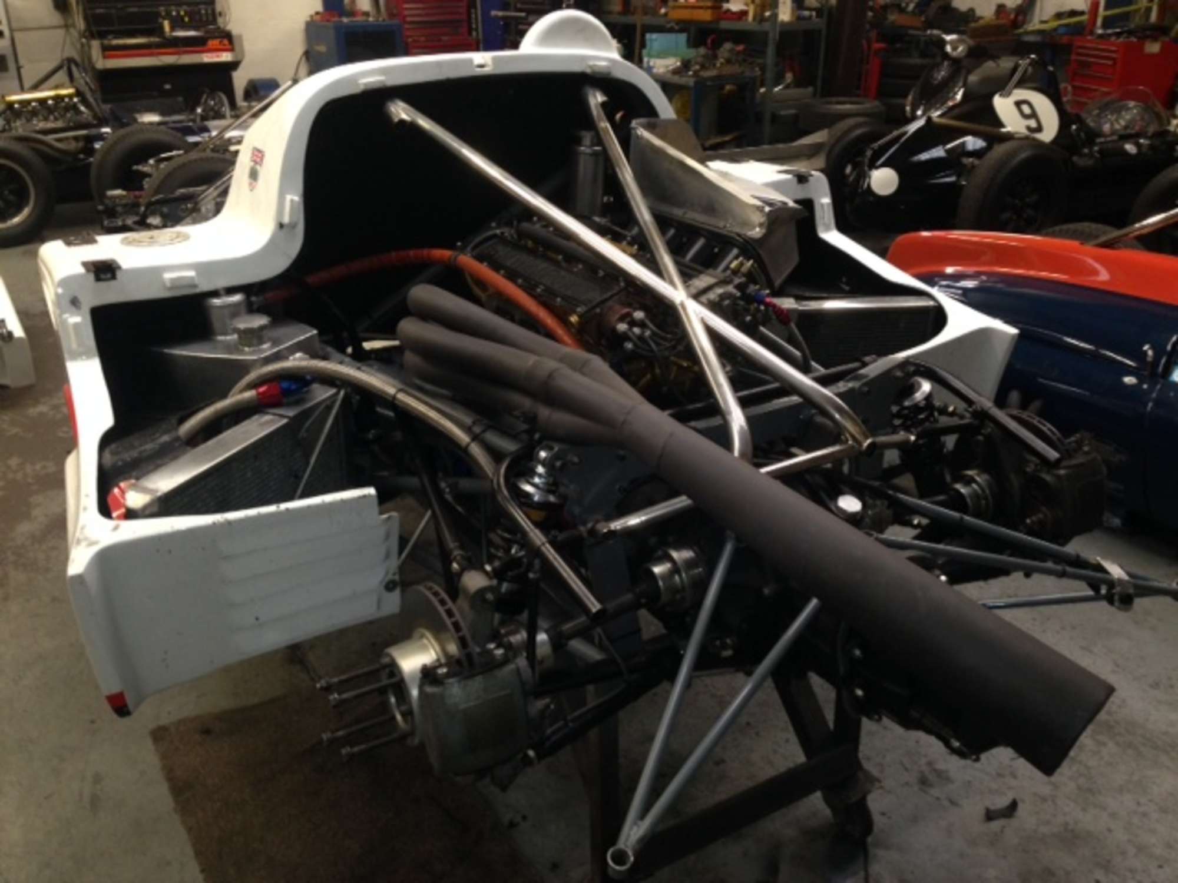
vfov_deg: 42.9
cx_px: 589
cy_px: 442
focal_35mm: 33
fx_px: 1123
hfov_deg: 55.4
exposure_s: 1/20
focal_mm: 4.12
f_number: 2.4
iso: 160
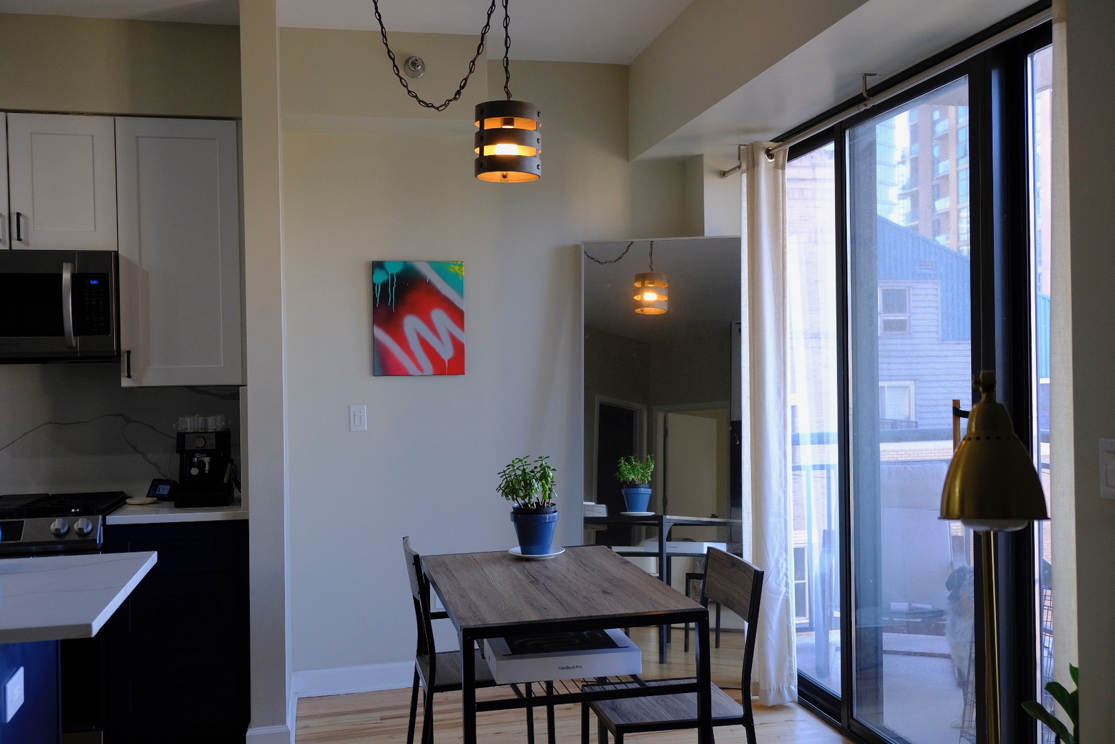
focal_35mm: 33
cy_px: 372
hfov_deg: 57.2
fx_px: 1022
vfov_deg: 40.0
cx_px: 558
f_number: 3.2
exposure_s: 1/200
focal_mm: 22.3
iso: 500
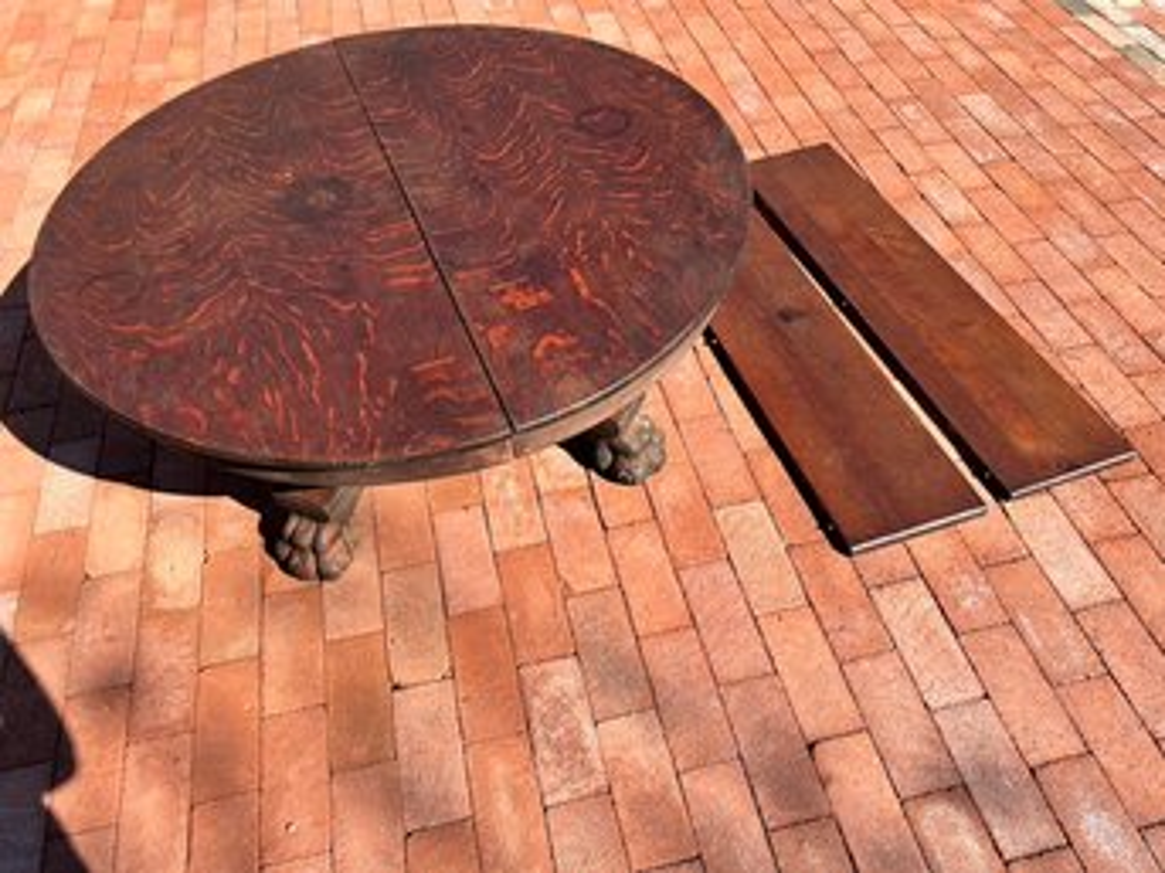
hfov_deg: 67.3
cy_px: 436
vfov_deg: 53.0
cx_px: 582
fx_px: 875
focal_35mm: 26
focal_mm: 5.7
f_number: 1.5
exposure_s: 1/1751
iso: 50
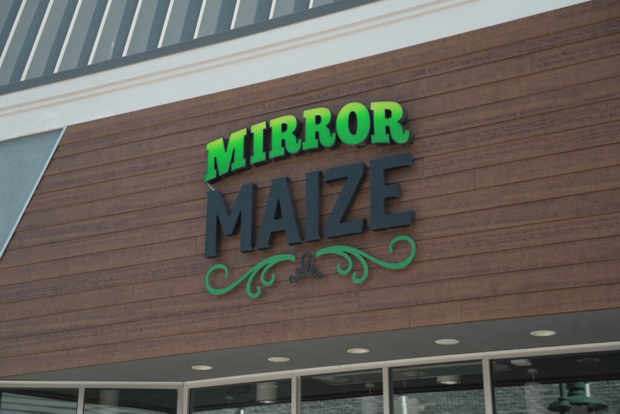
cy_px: 207
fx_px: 1139
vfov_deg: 20.6
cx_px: 310
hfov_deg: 30.5
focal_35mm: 66
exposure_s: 1/60
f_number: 5.6
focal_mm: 66.1
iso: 125
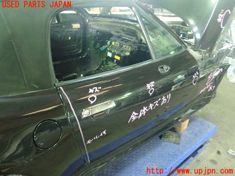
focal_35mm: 30
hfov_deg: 60.0
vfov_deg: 46.8
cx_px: 118
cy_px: 88
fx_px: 204
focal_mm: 5.5
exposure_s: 1/30
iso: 800
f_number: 2.3
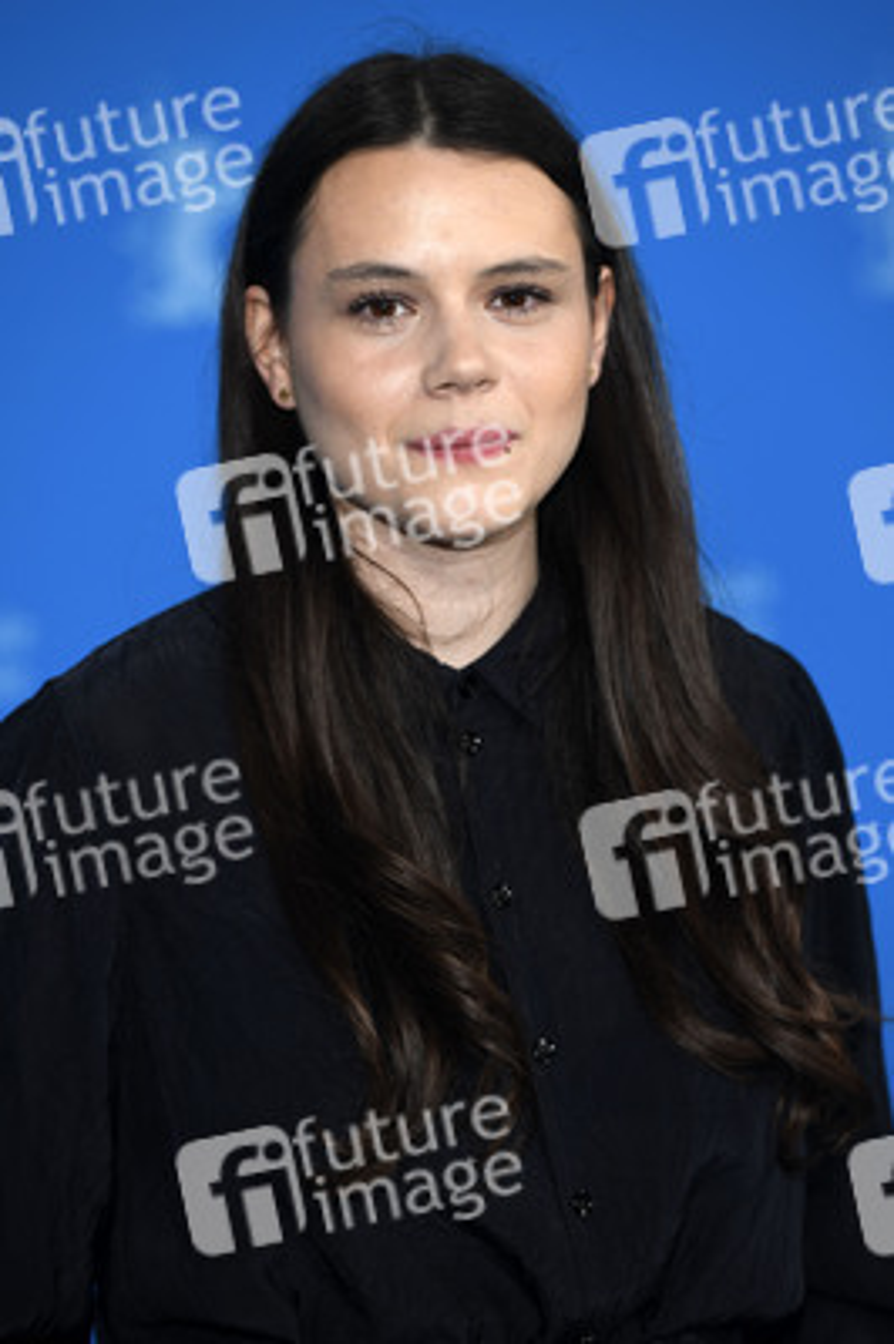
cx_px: 447
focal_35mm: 165
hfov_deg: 8.3
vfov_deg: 12.5
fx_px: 6156
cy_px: 672
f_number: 4
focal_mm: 165
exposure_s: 1/400
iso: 640
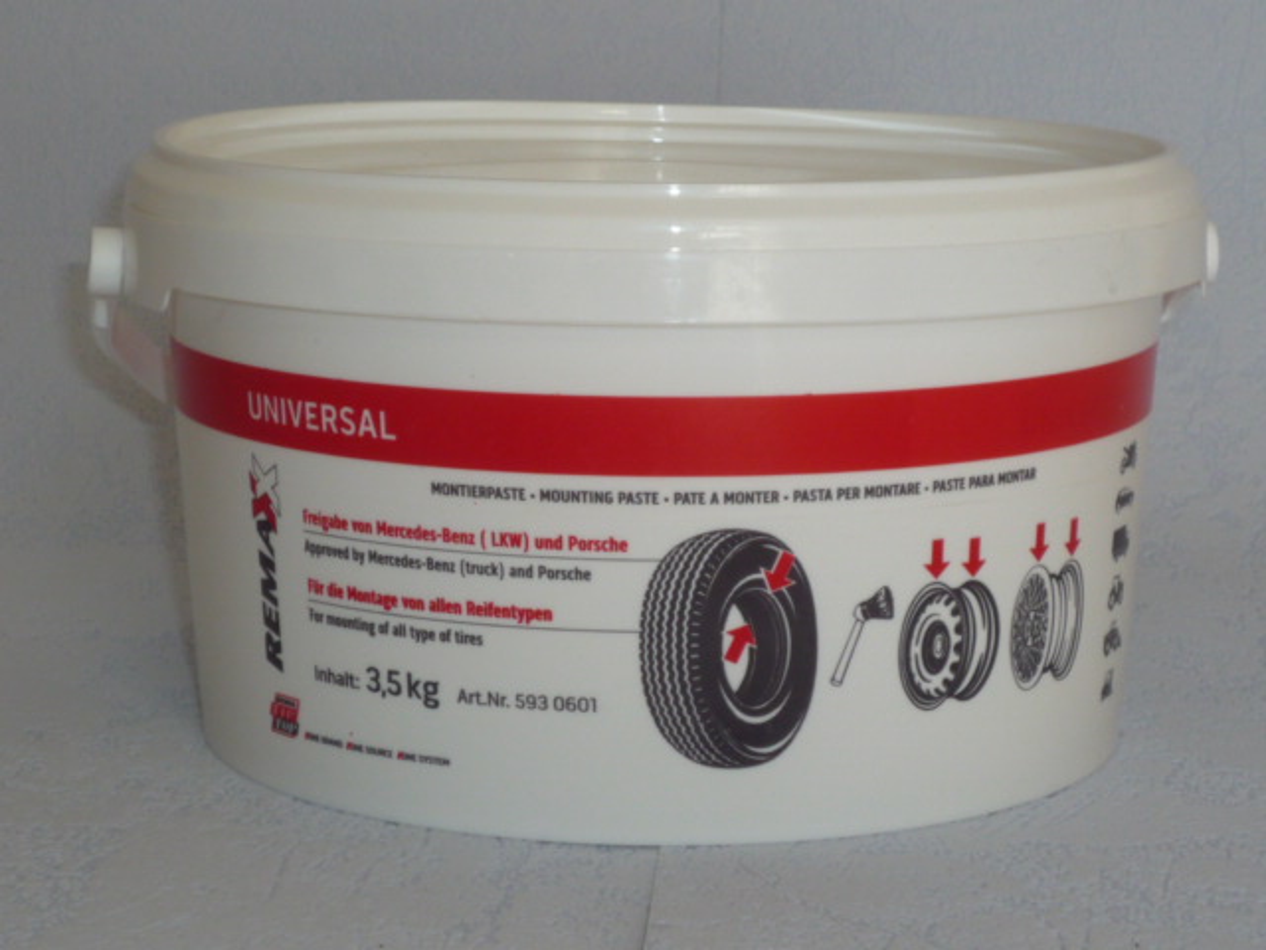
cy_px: 475
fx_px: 3474
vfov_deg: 15.6
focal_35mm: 95
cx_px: 633
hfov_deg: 20.7
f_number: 4.3
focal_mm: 9.3
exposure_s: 1/40
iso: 100
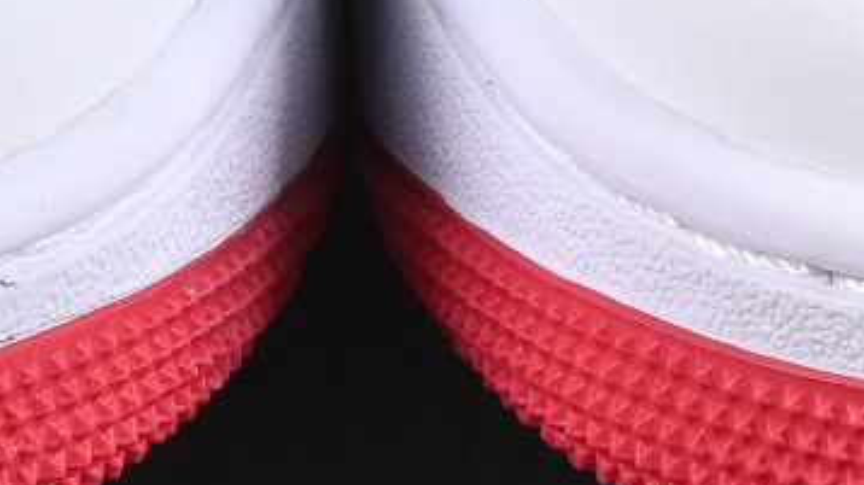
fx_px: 13992
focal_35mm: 611
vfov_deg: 2.0
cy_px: -753
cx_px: 229
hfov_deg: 3.5
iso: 160
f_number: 8
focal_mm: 50
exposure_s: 1/80
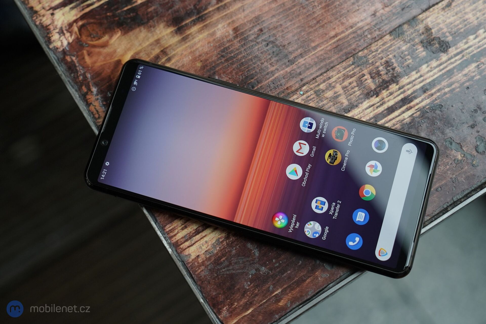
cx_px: 243
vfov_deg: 31.9
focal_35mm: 42
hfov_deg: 46.4
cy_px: 162
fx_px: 567
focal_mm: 42
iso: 640
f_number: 4.5
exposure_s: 1/200
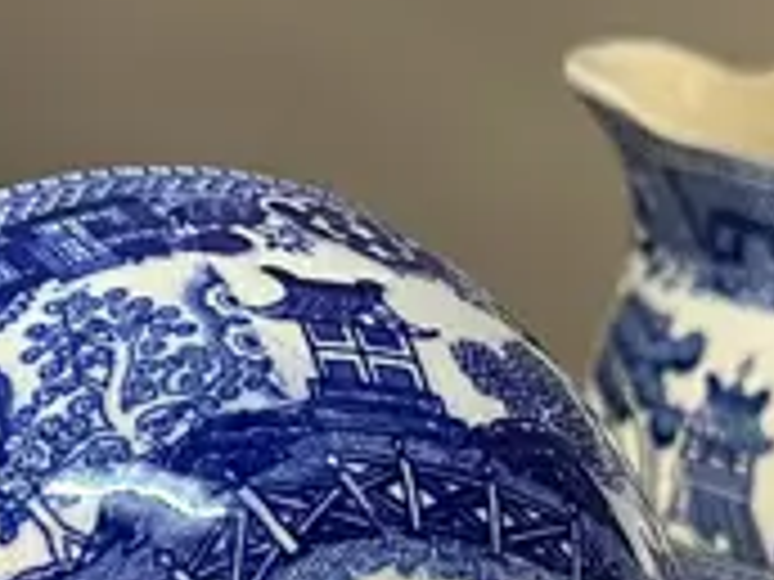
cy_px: 971
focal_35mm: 143
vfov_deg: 9.9
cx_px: 585
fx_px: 3197
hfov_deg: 13.8
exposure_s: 1/50
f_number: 1.78
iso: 250
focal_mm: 6.86
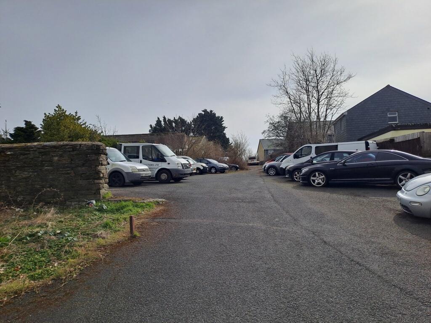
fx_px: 311
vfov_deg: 54.9
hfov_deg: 69.4
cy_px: 162
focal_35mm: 25
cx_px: 216
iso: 32
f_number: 1.8
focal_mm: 4.65
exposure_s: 1/3937
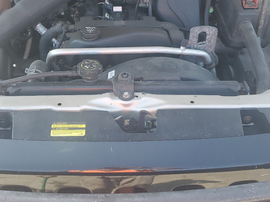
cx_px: 122
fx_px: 359
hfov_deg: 41.2
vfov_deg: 31.4
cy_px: 76
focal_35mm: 46
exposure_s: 1/238
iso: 50
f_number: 1.5
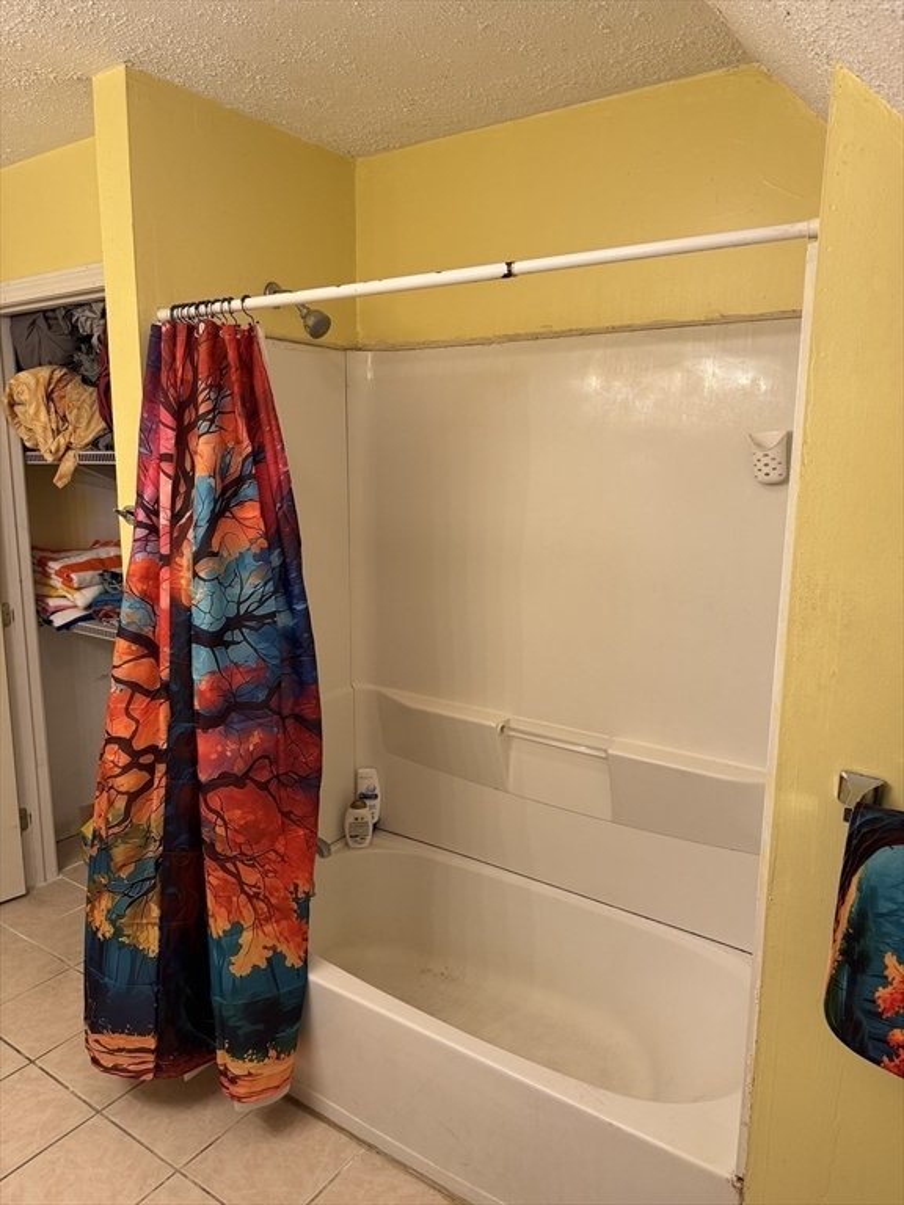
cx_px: 452
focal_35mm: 24
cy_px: 602
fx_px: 836
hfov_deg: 56.8
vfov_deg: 71.6
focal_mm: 6.76
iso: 160
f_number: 1.78
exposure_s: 1/60
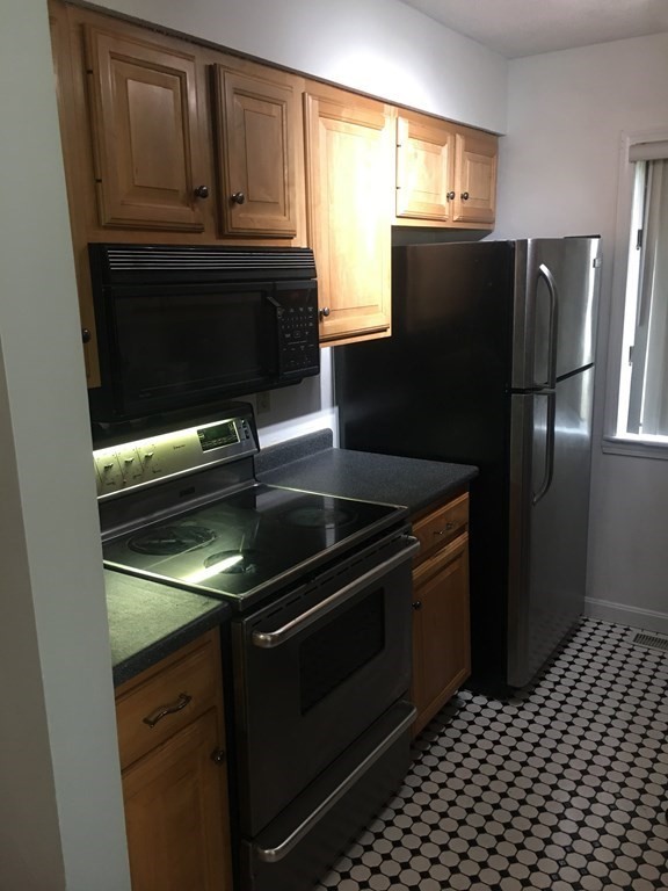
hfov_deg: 48.2
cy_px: 446
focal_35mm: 29
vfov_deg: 61.7
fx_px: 746
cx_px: 334
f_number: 2.2
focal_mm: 4.15
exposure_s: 1/15
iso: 50
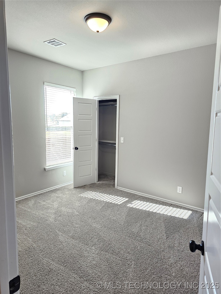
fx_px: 196
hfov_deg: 58.9
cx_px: 110
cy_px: 147
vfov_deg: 73.9
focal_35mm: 23
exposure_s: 1/120
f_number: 1.7
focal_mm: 6.3
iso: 200
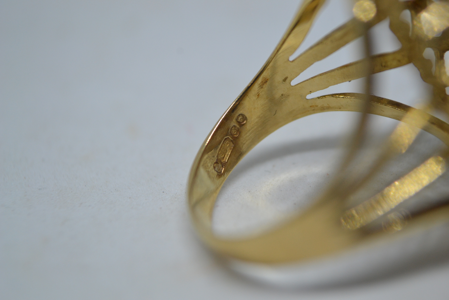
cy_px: 150
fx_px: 1029
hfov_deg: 24.6
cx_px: 224
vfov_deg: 16.6
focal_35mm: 82
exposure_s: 1/60
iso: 500
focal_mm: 55
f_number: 5.6
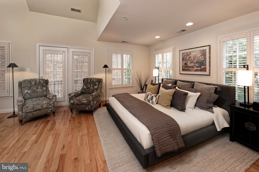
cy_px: 86
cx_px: 130
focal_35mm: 14
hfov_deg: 104.2
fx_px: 101
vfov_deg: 81.2
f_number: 11
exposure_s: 1/8
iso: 250
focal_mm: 14
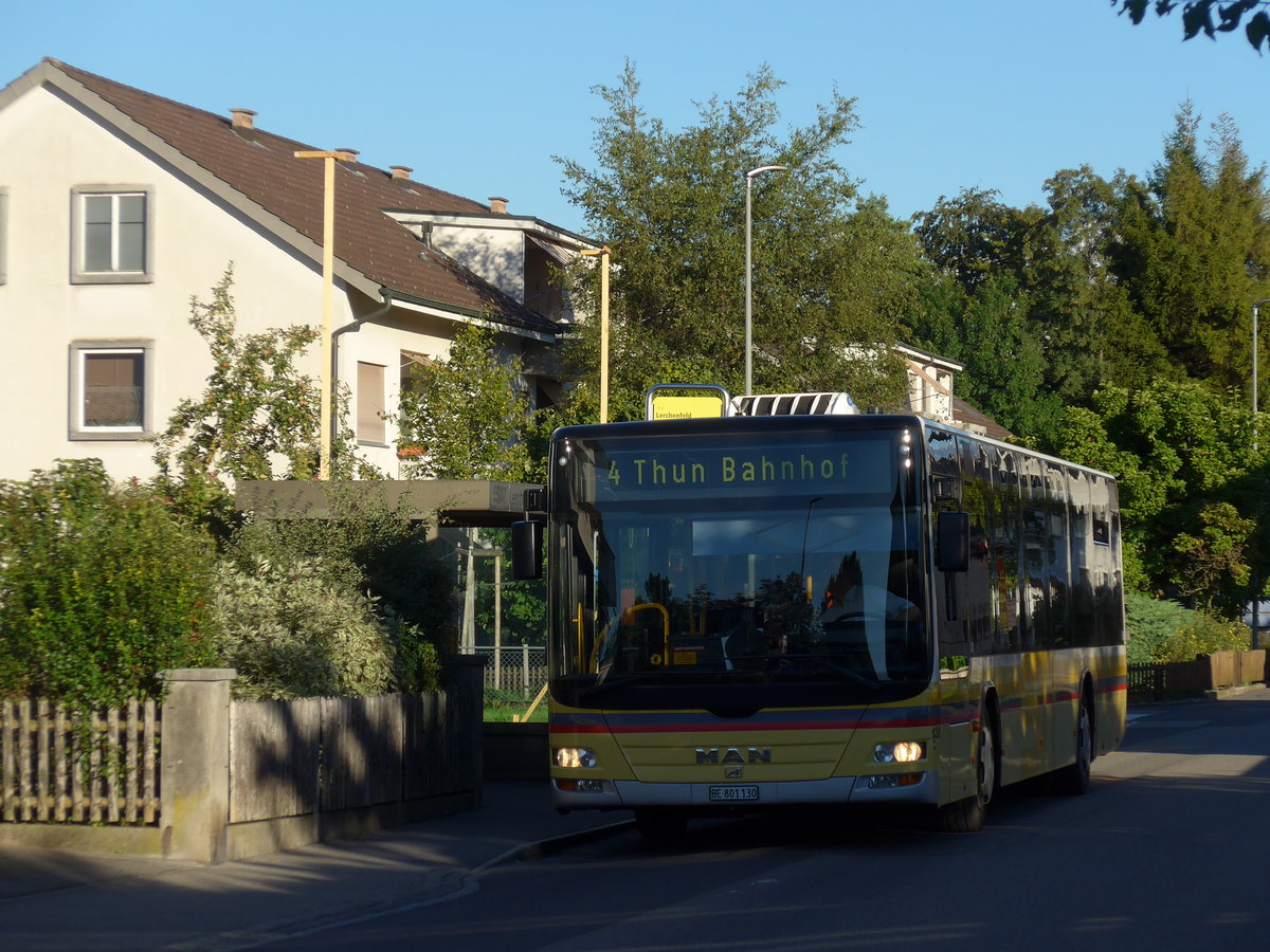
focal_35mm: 117
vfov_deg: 12.7
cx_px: 635
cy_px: 476
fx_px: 4293
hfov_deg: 16.8
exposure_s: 1/400
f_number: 5
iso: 80
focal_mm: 22.9
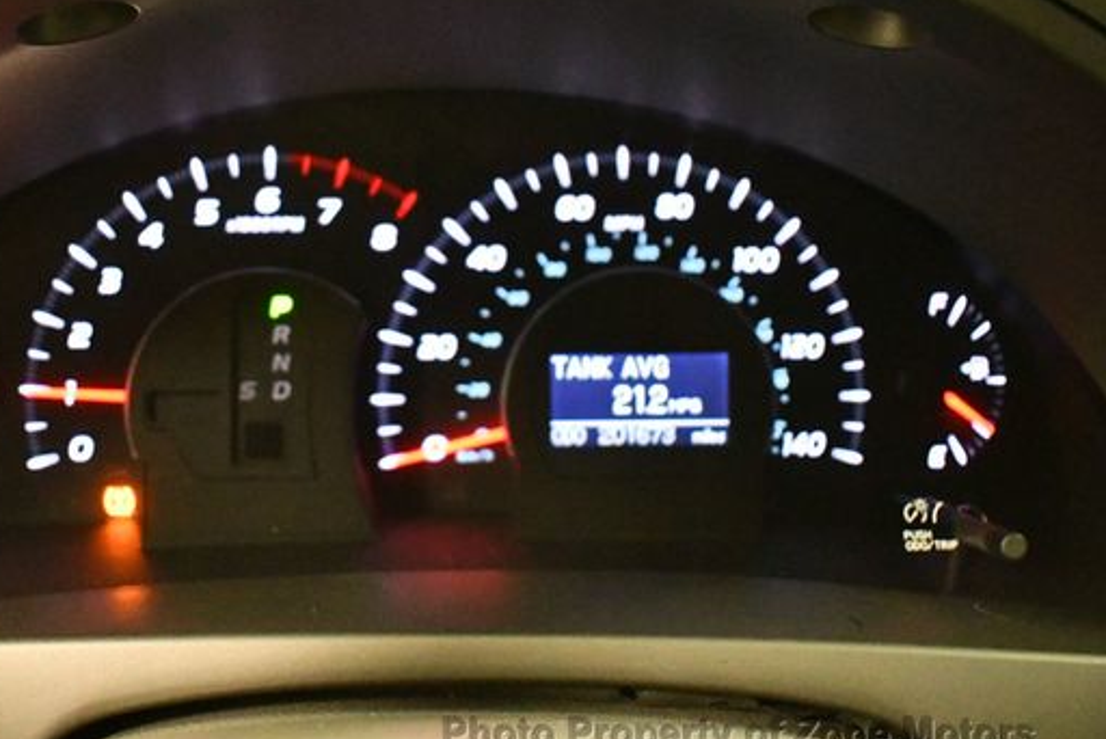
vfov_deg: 29.9
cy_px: 313
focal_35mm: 45
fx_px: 1383
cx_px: 417
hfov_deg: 43.3
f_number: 3.5
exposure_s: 1/60
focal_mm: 18
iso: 11400
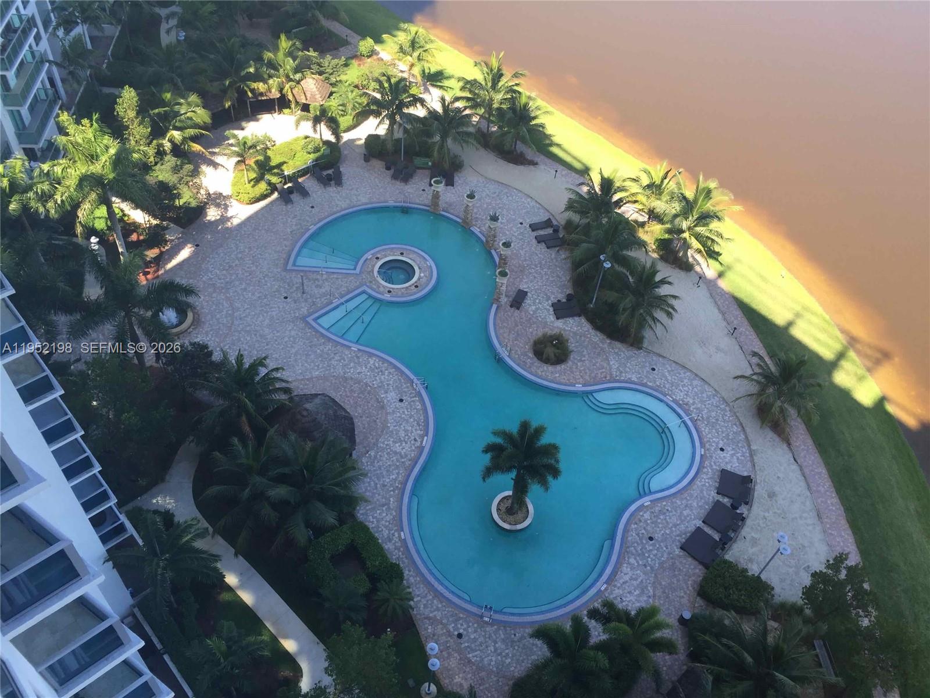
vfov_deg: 48.2
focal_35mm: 29
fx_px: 779
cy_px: 349
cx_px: 465
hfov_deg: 61.7
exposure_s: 1/356
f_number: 2.2
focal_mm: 4.15
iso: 32
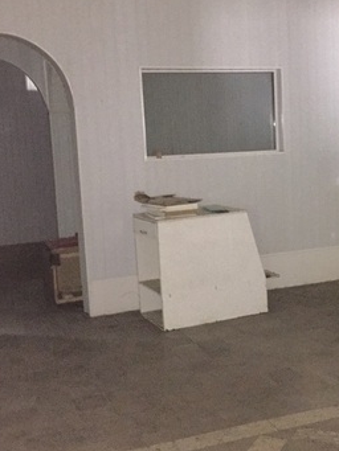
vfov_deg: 37.5
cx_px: 225
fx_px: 666
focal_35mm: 51
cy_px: 213
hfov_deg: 28.4
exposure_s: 1/16
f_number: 2.2
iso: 800
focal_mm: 4.15
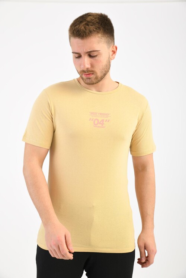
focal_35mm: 52
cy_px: 139
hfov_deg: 26.0
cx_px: 93
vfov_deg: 38.2
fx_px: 403
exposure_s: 1/160
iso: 100
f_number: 7.1
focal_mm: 52
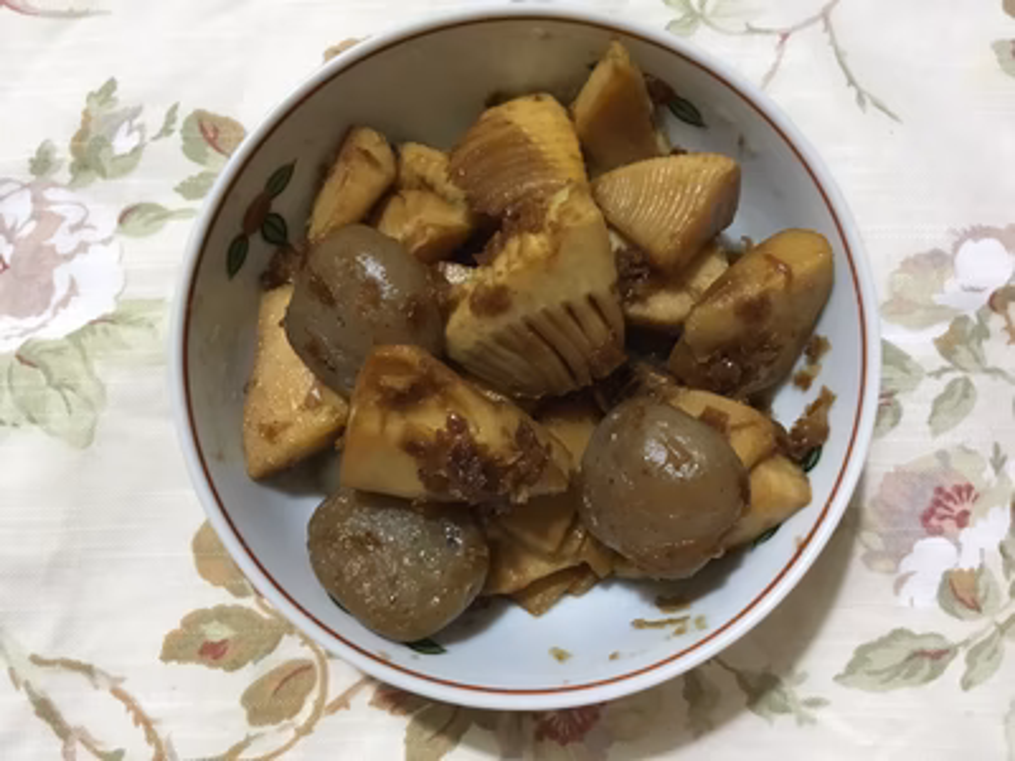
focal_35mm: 31
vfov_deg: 45.4
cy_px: 380
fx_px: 909
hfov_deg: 58.4
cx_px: 508
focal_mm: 3.3
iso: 320
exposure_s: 1/15
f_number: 2.4
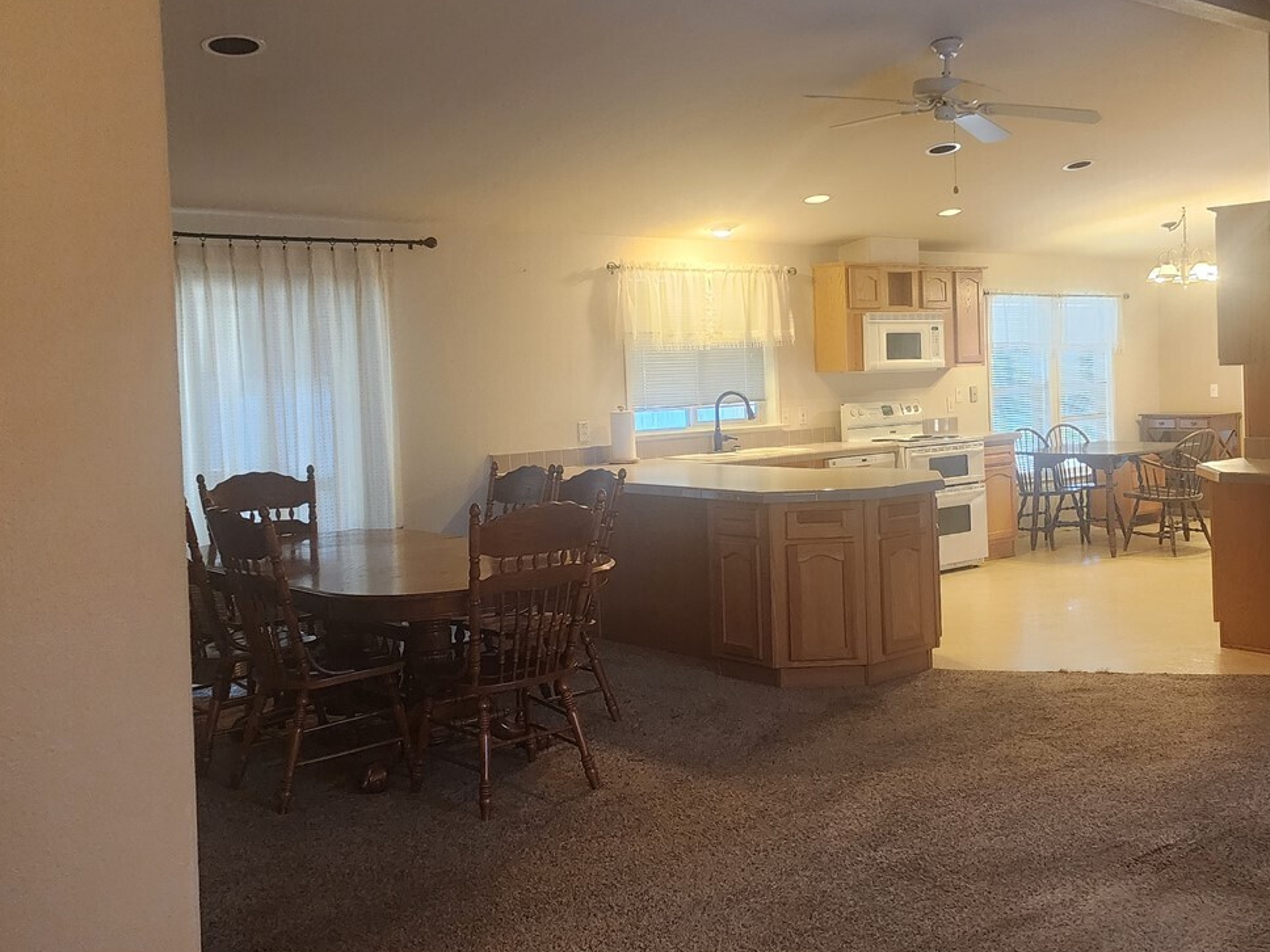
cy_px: 413
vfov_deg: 37.7
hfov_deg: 47.8
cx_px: 892
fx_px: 1394
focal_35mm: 38
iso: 640
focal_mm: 6.4
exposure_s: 1/120
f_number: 1.8
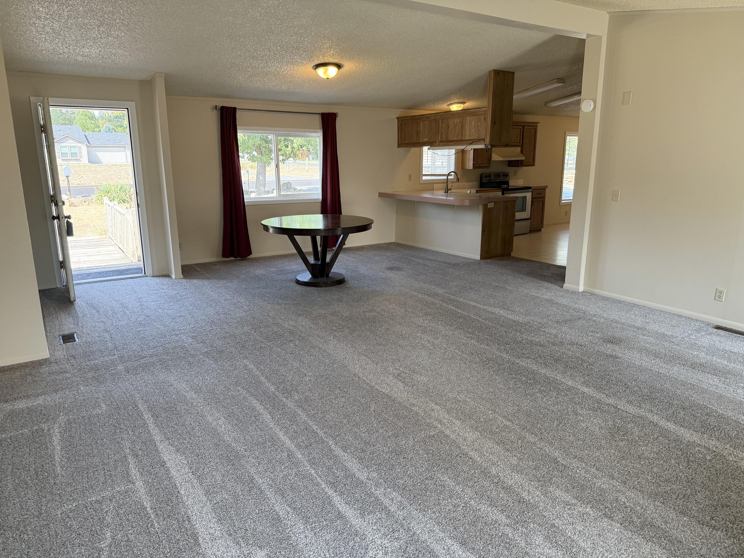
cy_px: 279
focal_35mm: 24
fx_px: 516
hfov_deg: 71.6
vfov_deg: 56.8
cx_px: 372
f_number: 1.78
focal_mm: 6.76
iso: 200
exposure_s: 1/228
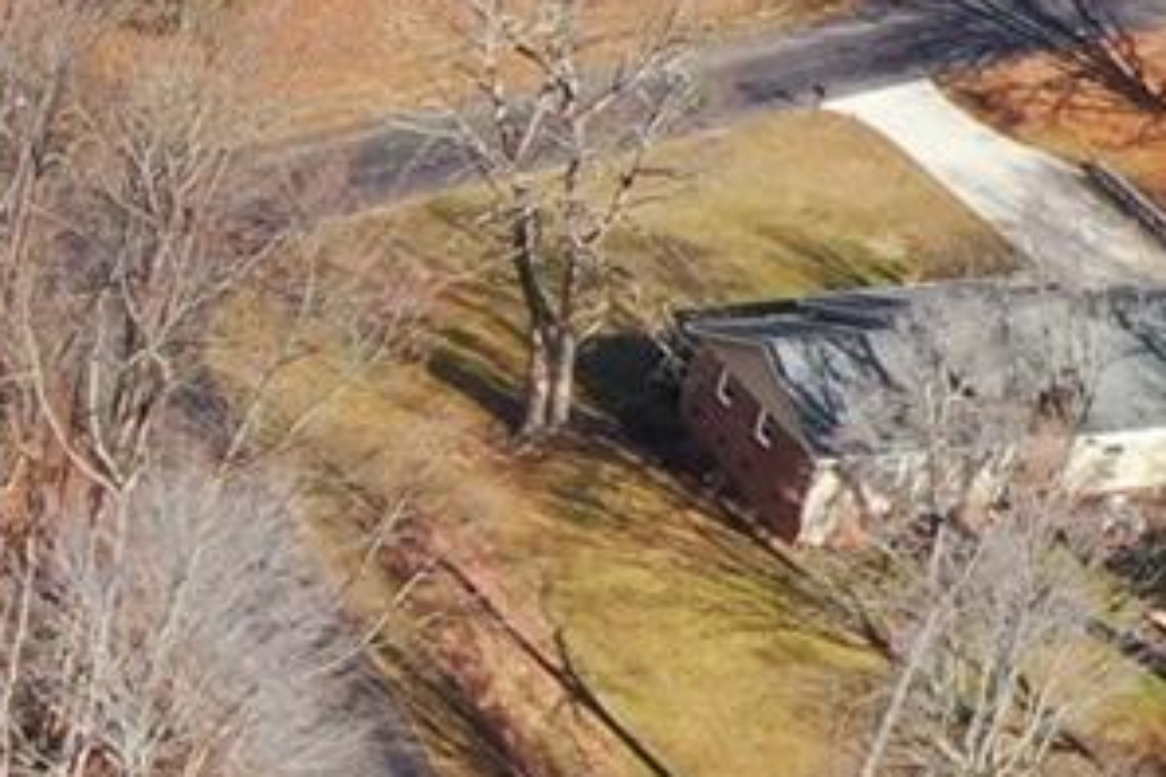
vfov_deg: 7.0
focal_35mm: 193
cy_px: 1218
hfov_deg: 9.4
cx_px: -1751
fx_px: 6251
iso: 100
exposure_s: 1/320
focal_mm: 10.26
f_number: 5
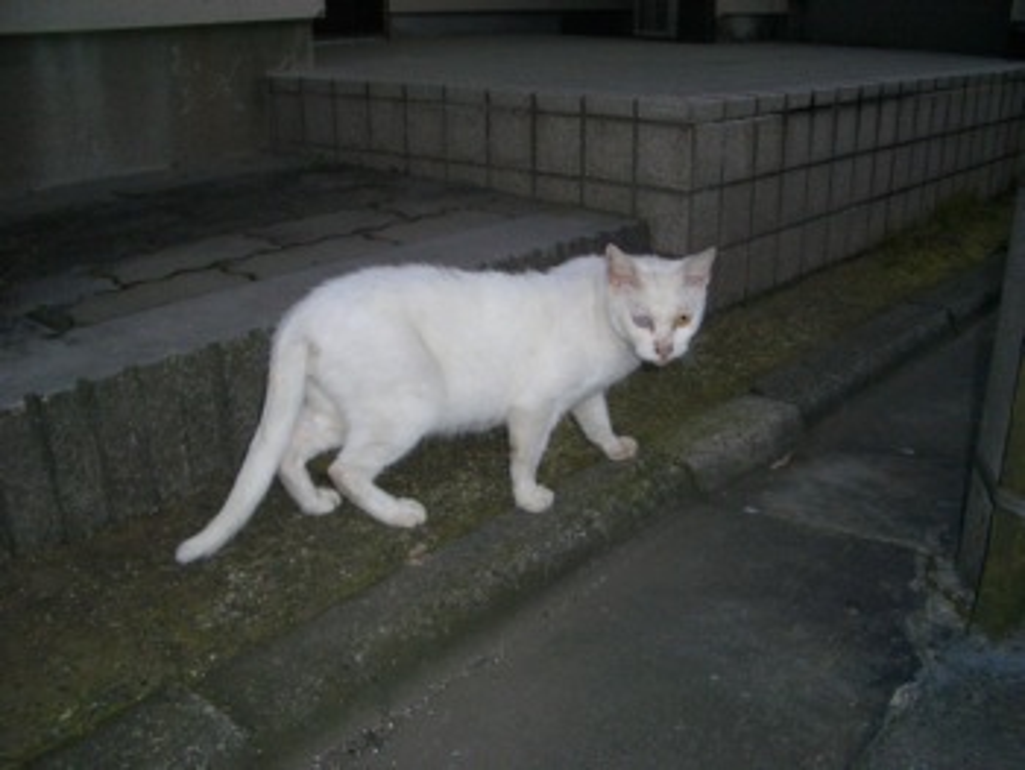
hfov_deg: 52.6
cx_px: 512
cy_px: 385
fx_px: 1037
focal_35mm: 35
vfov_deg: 40.7
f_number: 4.3
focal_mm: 5.8
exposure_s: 1/60
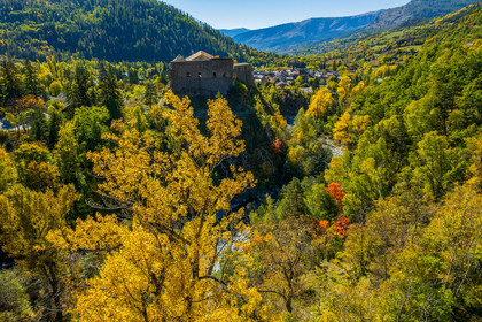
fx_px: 295
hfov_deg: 78.6
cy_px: 161
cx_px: 241
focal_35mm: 22
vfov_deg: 57.2
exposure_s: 1/1600
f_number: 2.8
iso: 100
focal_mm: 8.4
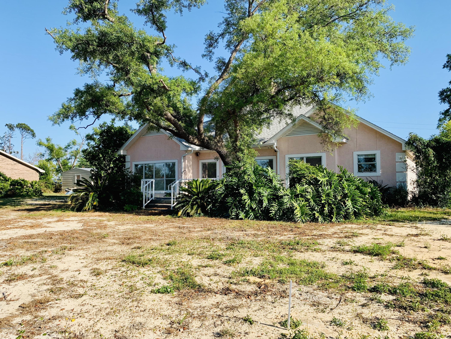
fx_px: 339
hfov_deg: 67.3
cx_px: 226
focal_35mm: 26
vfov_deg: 53.1
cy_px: 170
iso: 25
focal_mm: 4.25
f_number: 1.8
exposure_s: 1/1406
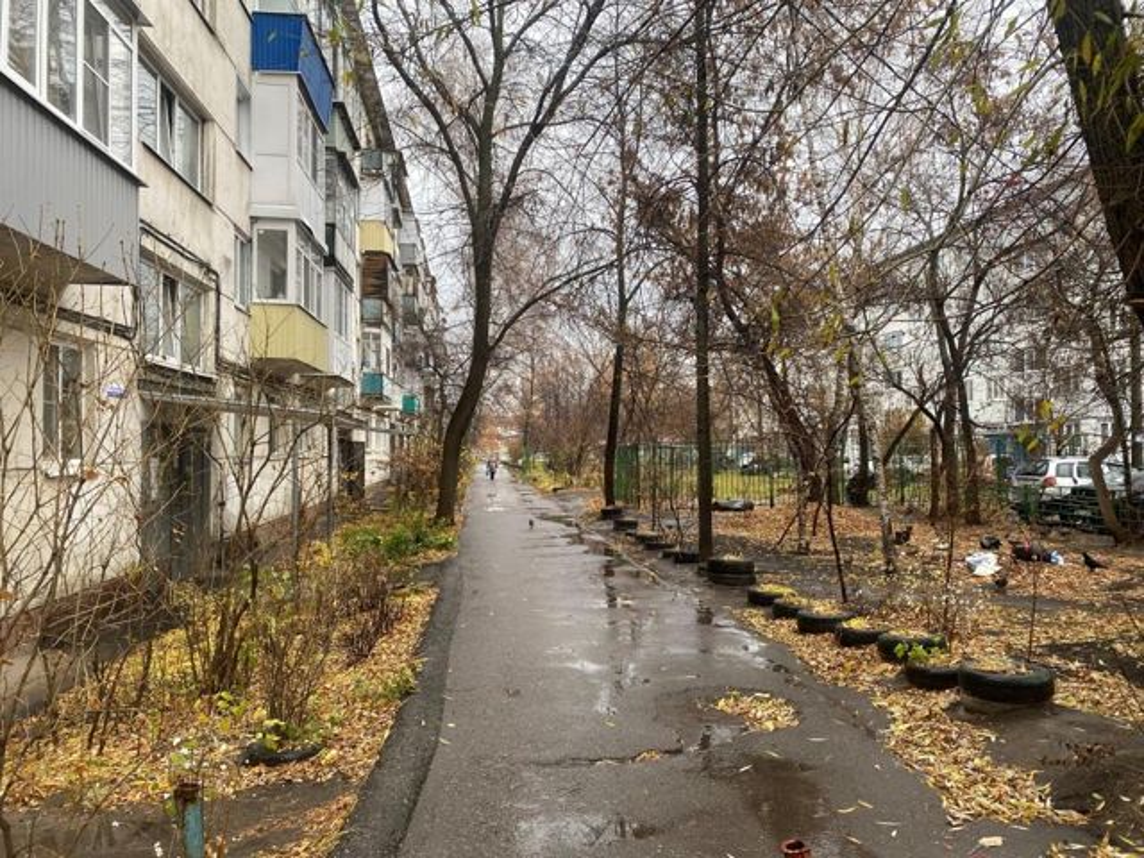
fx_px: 859
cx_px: 572
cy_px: 429
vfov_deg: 53.1
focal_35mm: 26
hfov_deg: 67.3
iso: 64
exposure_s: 1/121
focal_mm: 4.25
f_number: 1.8
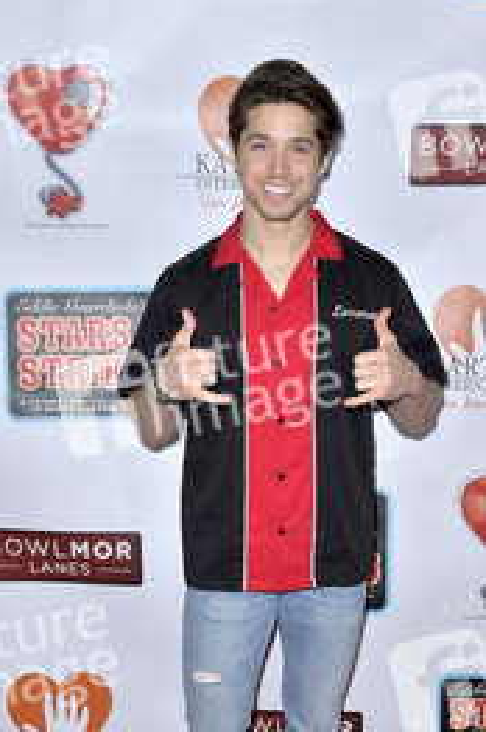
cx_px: 281
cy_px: 531
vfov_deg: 37.5
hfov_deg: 25.9
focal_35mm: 52
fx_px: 1056
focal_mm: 34
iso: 320
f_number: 7.1
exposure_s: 1/250
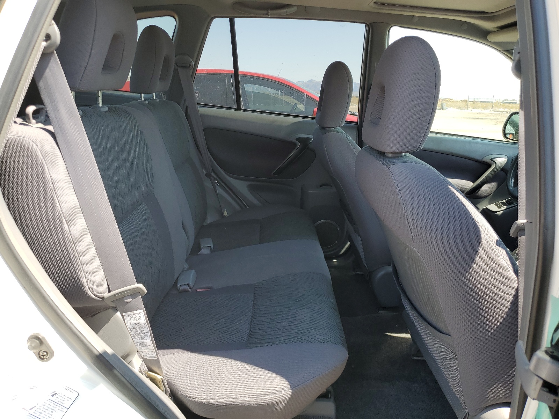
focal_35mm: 26
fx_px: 420
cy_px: 210
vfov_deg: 53.1
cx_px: 280
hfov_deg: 67.3
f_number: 1.5
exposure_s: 1/526
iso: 50
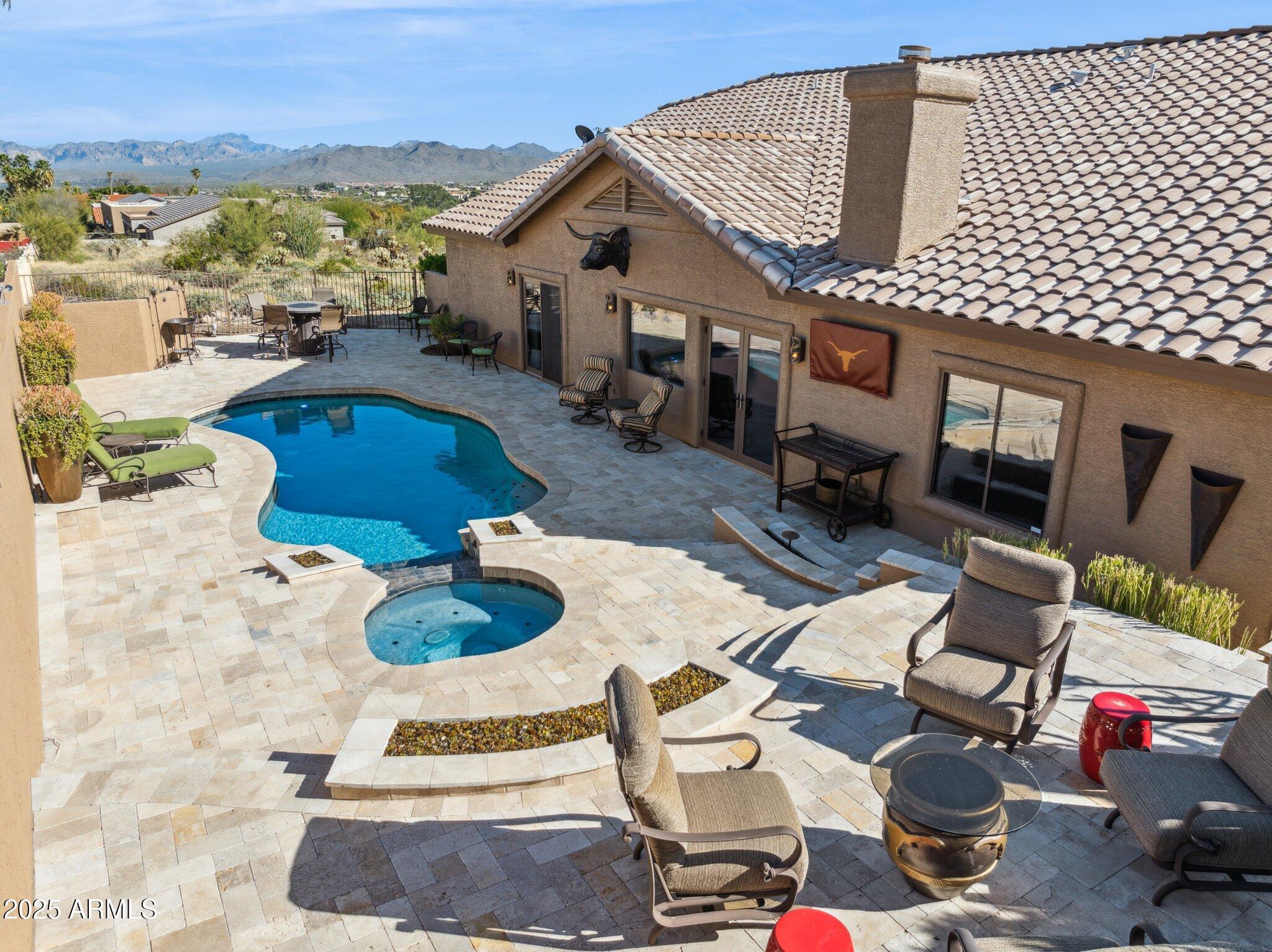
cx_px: 636
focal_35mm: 24
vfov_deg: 56.8
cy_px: 476
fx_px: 881
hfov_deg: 71.6
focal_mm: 12.29
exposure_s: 1/400
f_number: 5.6
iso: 100
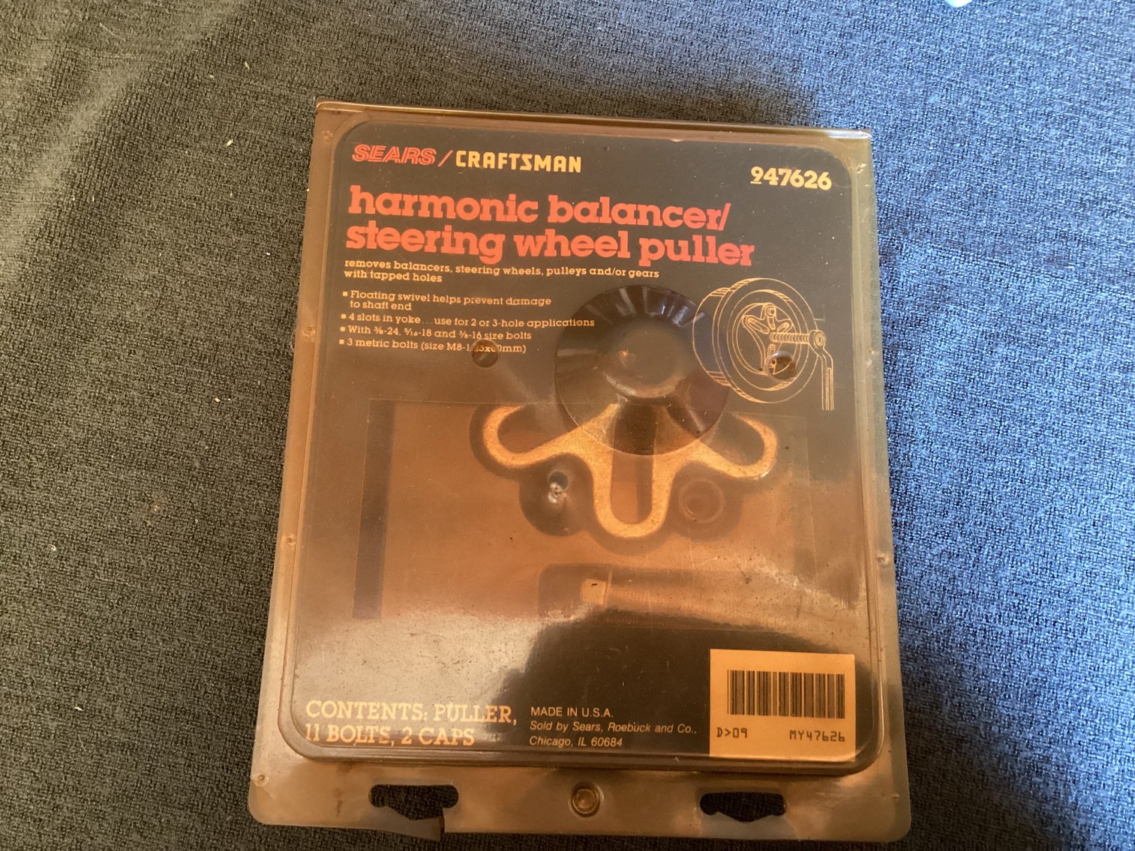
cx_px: 568
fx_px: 1017
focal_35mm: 31
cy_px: 426
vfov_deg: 45.4
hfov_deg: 58.3
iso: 400
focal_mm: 3.3
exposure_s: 1/33
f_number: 2.4
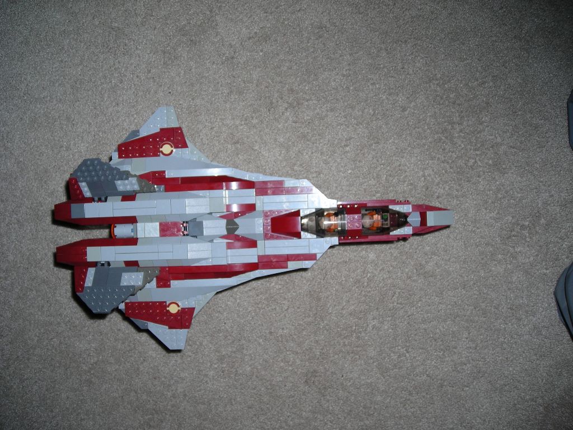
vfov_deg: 37.7
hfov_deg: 49.0
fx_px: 629
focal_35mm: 38
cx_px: 286
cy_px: 215
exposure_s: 1/60
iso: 50
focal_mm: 6.3
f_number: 3.2
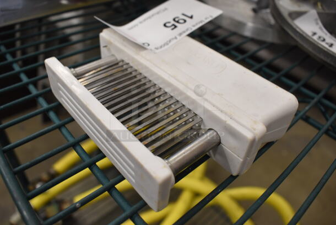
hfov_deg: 67.3
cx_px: 168
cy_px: 112
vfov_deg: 48.0
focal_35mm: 27
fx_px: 252
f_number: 5
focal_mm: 18
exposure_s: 1/60
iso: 800
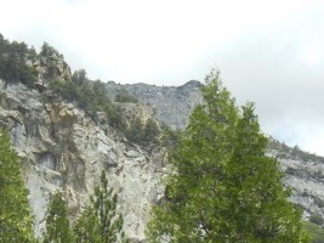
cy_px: 176
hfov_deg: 17.1
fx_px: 1076
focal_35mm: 115
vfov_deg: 12.8
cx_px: 93
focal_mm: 5.4
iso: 160
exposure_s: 1/362
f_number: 7
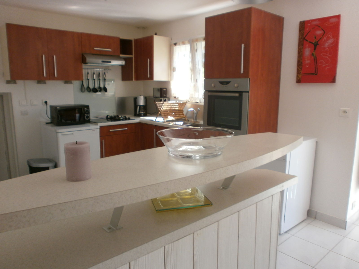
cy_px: 134
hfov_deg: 65.3
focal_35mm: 27
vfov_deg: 51.4
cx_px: 180
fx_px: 280
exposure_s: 1/100
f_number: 2.9
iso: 100
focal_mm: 4.8
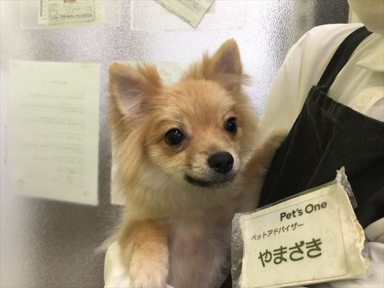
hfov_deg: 58.4
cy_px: 144
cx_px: 192
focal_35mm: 31
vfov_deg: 45.4
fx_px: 344
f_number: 2.4
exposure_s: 1/30
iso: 80
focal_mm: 3.3
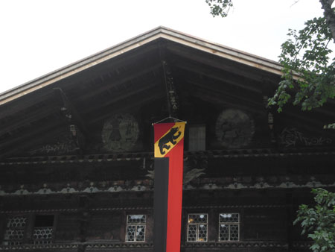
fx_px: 717
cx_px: 168
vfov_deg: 19.9
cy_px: 126
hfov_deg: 26.3
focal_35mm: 74
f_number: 3.9
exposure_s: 1/206
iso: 80
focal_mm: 13.2
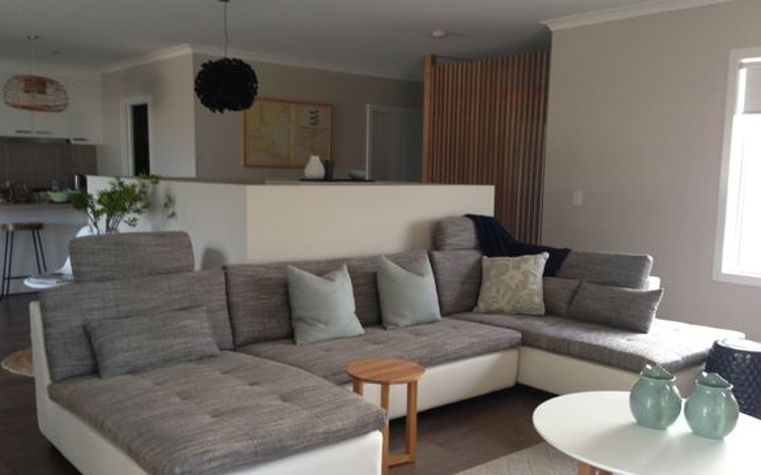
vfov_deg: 35.3
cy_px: 261
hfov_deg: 54.0
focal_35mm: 36
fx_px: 746
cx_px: 373
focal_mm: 4.13
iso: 80
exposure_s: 1/20
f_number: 2.4
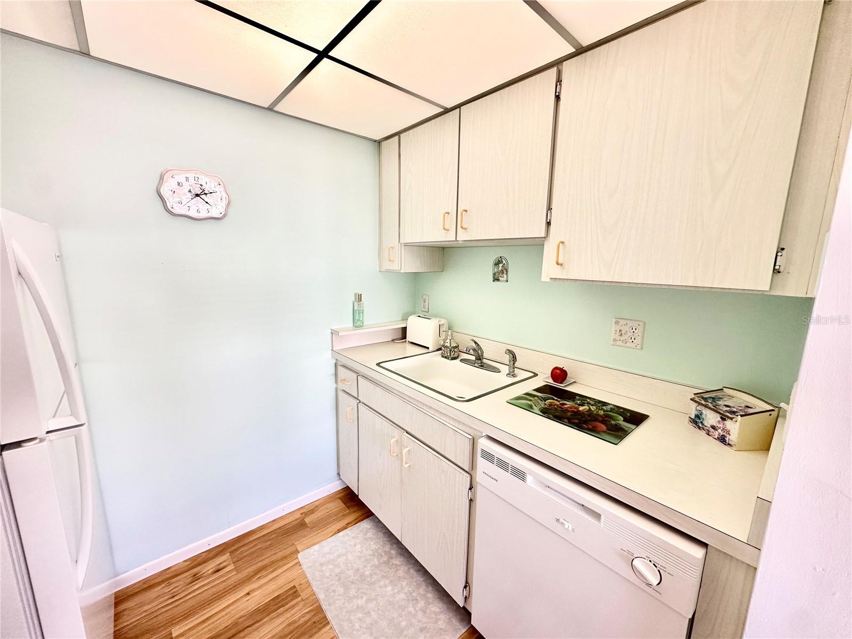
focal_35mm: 14
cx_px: 426
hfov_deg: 102.1
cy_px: 320
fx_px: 345
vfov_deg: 85.7
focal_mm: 2.22
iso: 200
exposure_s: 1/120
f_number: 2.2
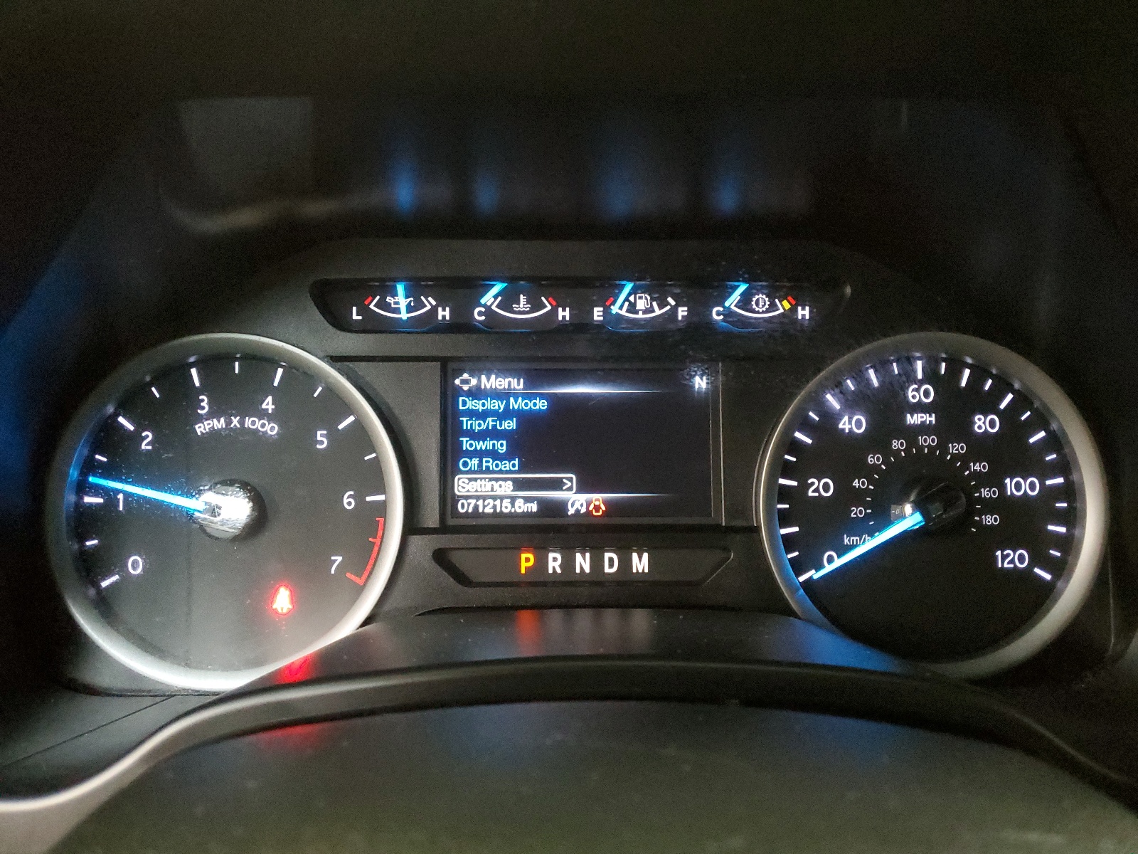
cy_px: 427
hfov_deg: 67.3
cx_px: 569
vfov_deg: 53.1
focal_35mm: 26
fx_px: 855
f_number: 1.5
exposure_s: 1/15
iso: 576
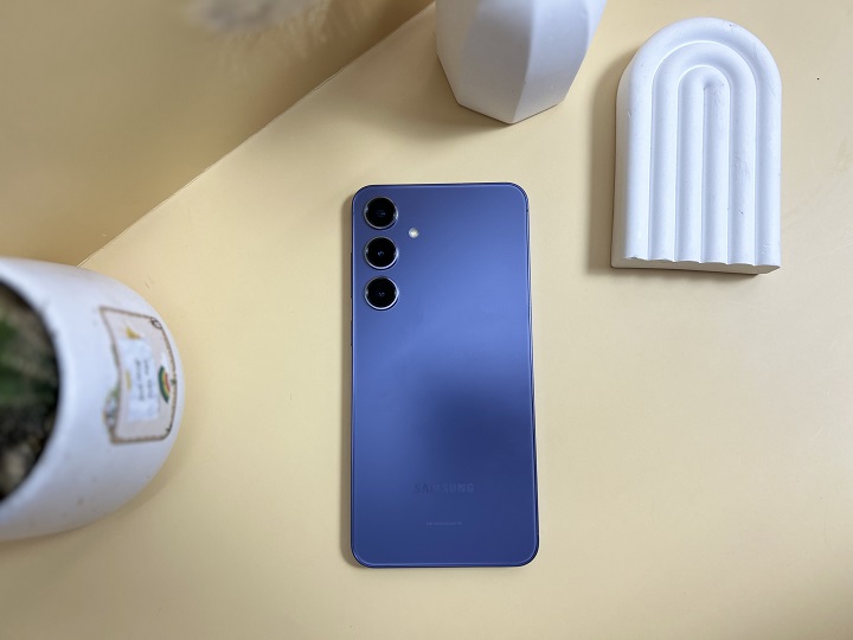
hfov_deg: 67.3
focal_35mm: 26
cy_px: 320
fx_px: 641
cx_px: 426
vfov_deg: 53.1
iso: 50
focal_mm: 5.7
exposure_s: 1/100
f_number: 1.5
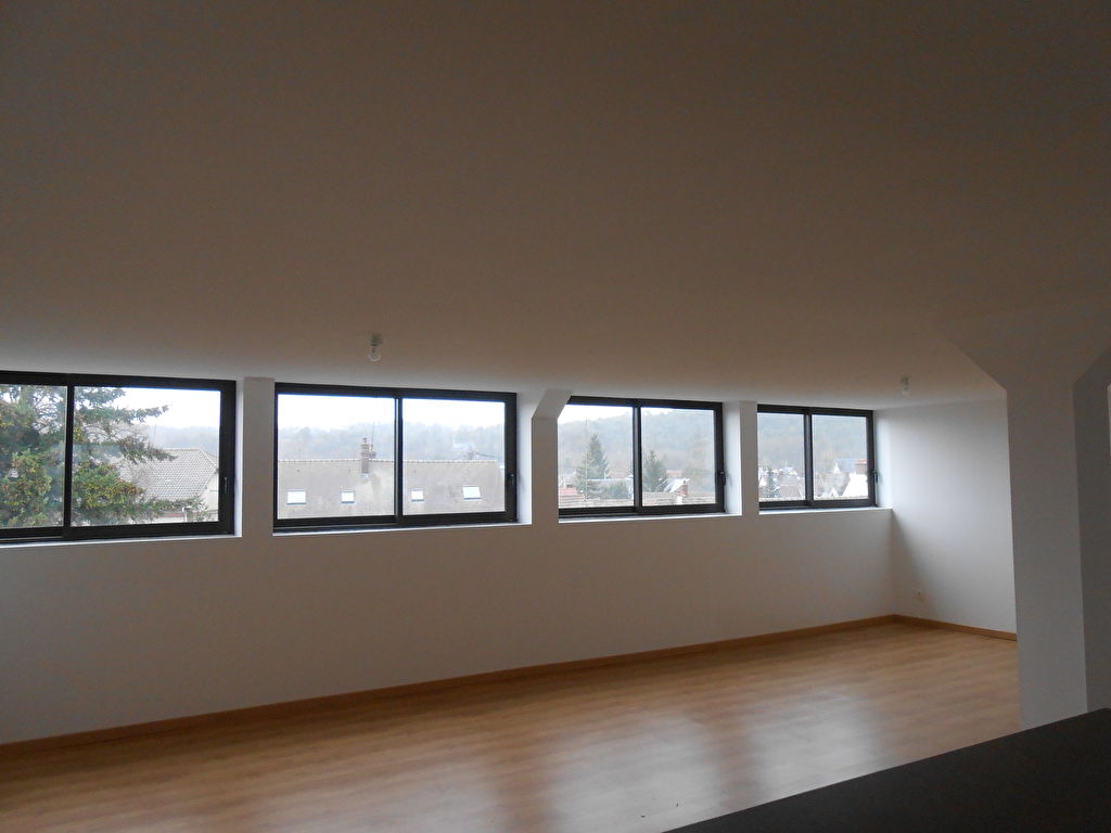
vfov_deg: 53.1
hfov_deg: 67.3
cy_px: 416
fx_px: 834
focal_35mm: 26
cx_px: 556
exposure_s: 1/30
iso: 250
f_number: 3.5
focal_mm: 4.6
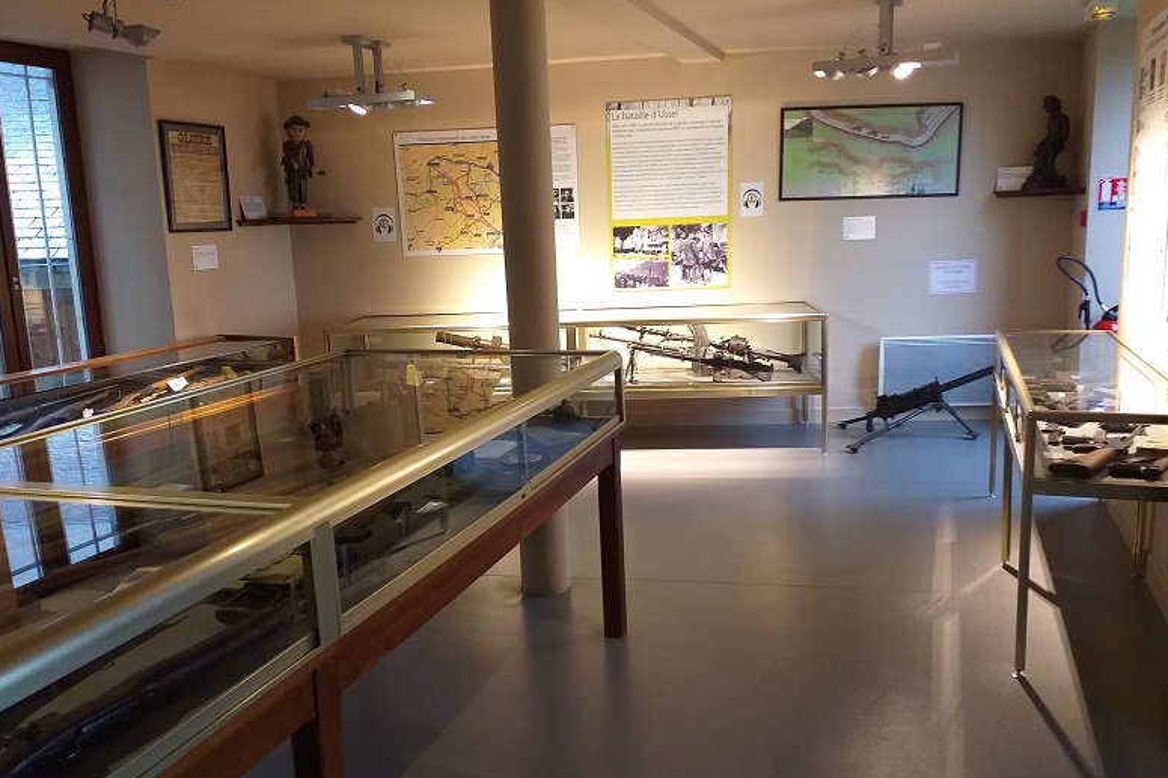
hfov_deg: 63.7
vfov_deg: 44.9
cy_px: 401
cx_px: 588
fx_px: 940
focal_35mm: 29
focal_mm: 3.6
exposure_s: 1/33
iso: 250
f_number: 1.9
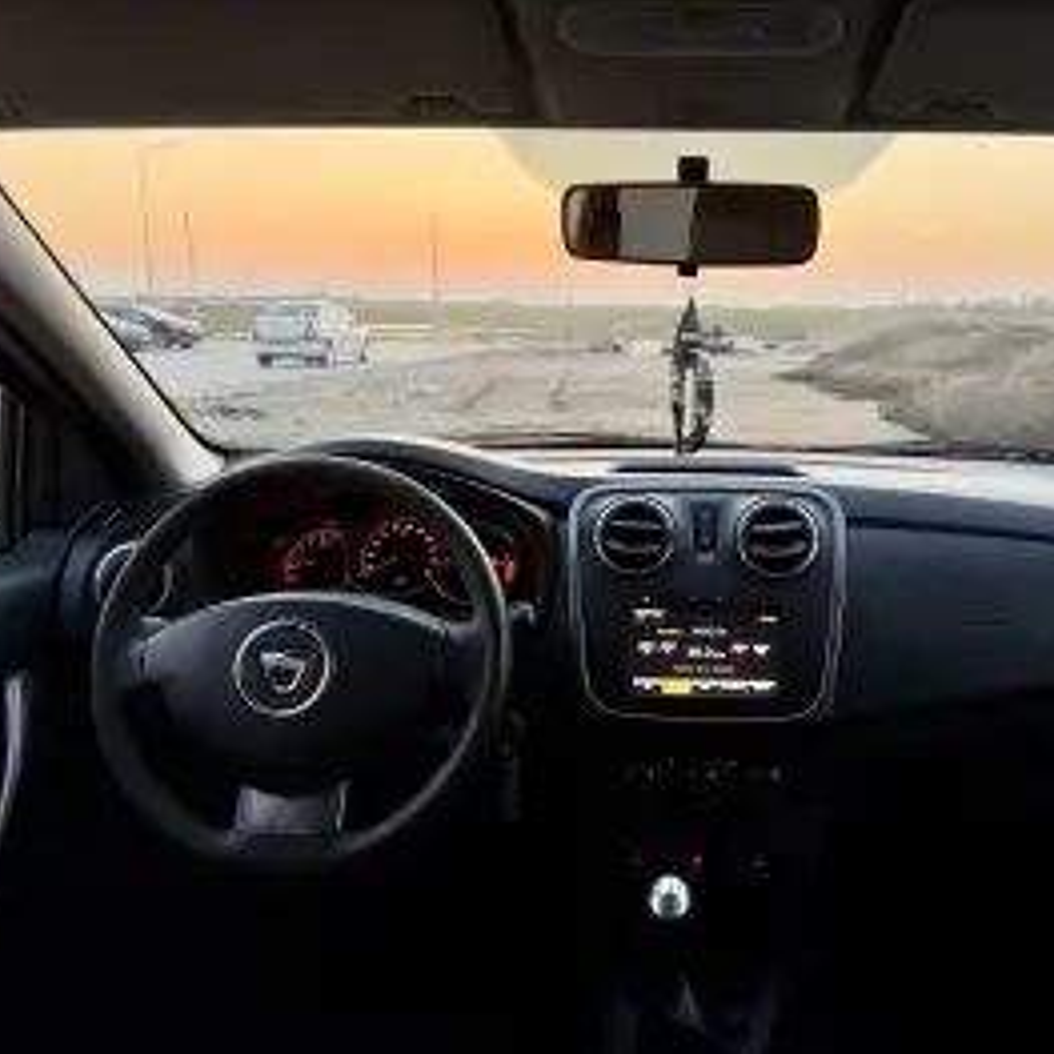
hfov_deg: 55.0
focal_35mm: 29
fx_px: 999
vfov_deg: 55.6
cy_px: 529
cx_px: 657
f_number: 1.78
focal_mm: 6.76
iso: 200
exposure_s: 1/93
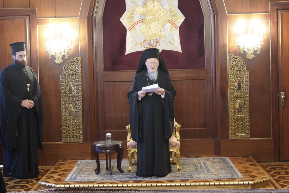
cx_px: 144
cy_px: 96
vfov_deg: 19.5
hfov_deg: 28.8
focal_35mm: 70
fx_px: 562
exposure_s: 1/160
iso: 6400
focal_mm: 70
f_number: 4
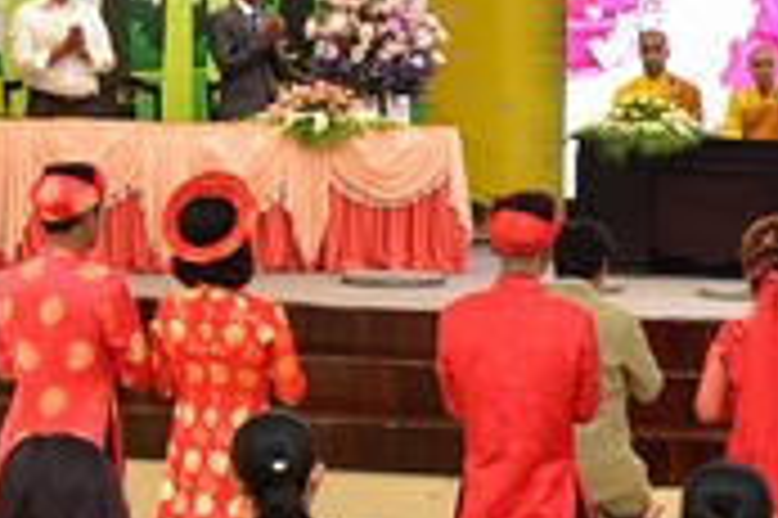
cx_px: 908
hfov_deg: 17.4
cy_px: 394
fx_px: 2440
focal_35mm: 113
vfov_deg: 12.1
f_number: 4
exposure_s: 1/40
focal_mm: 30
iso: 800
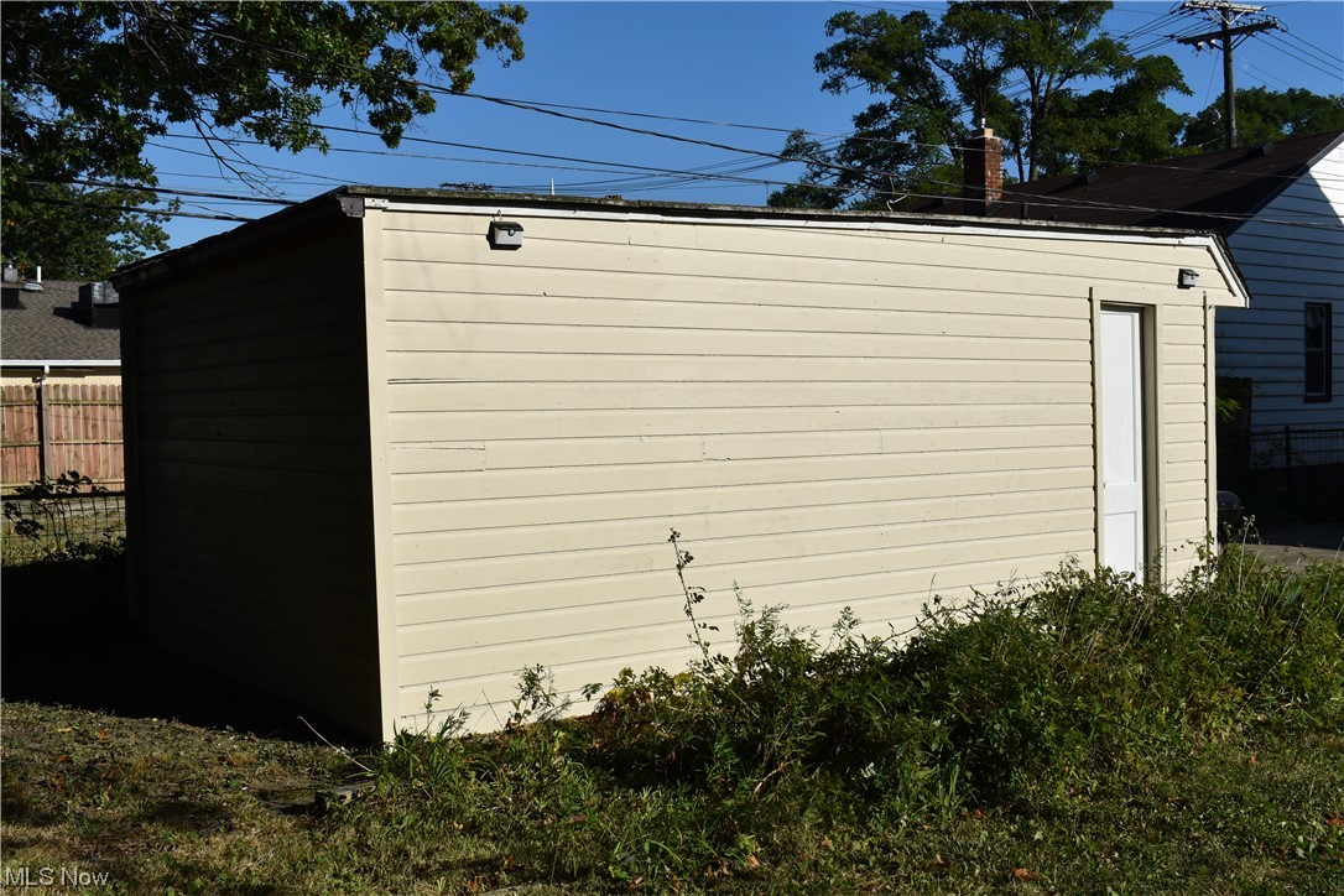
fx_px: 1344
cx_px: 672
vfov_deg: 36.9
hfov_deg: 53.1
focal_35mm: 36
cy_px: 448
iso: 100
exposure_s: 1/400
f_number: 10
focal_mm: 24
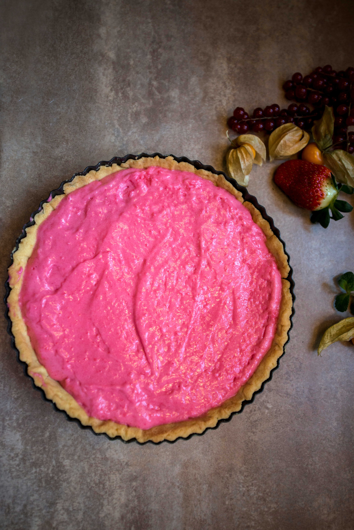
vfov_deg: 73.7
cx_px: 177
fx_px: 354
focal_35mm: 24
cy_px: 265
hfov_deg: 53.2
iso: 800
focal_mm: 24
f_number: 2.8
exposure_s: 1/1000
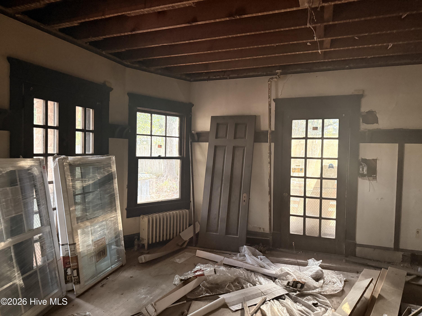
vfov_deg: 56.8
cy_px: 158
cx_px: 211
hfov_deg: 71.6
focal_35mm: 24
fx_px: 293
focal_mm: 6.76
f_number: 1.78
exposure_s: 1/52
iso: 800
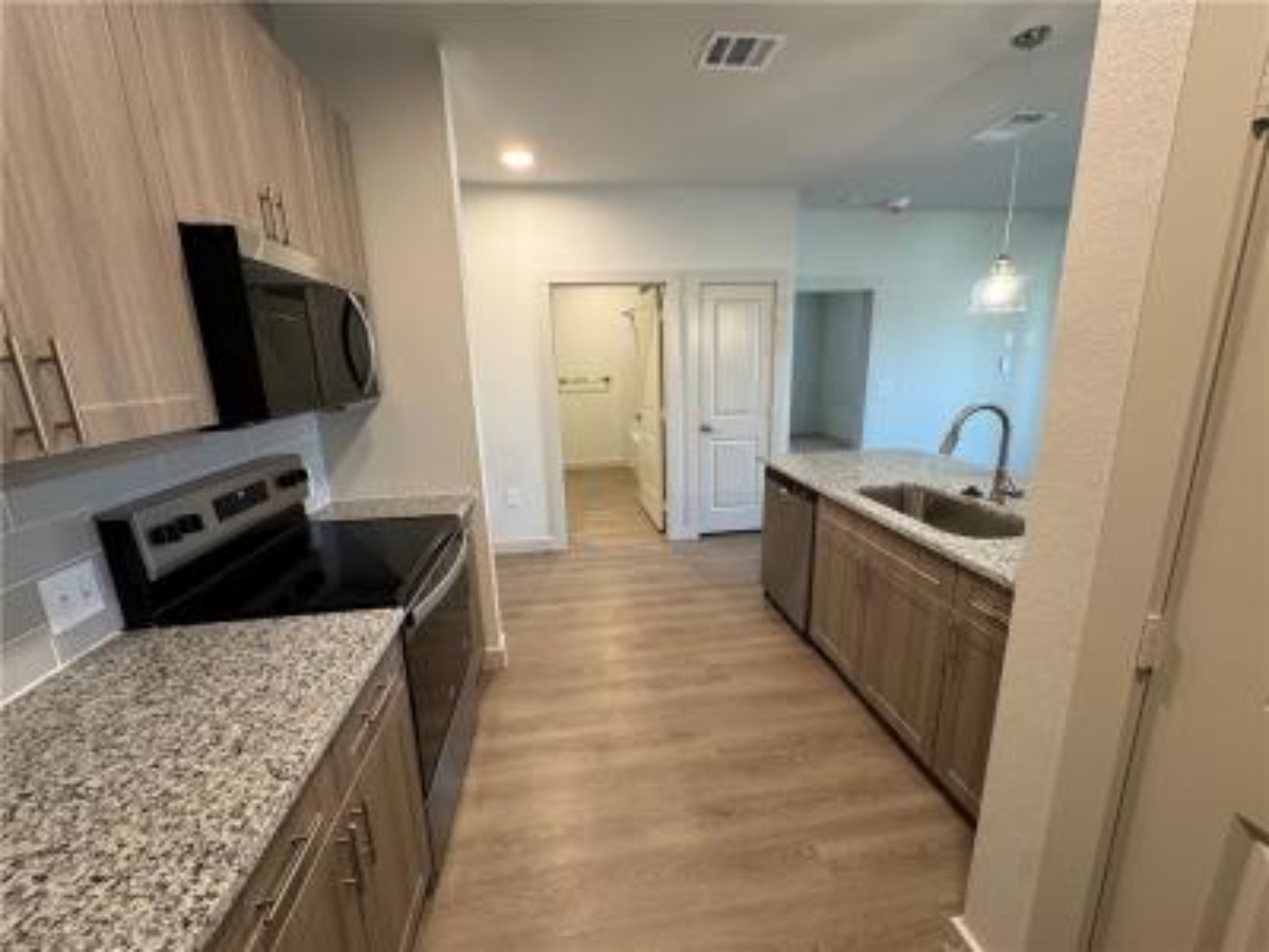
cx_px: 634
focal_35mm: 14
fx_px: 513
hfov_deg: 102.1
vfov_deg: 85.7
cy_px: 476
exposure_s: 1/60
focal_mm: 2.22
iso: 200
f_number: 2.2
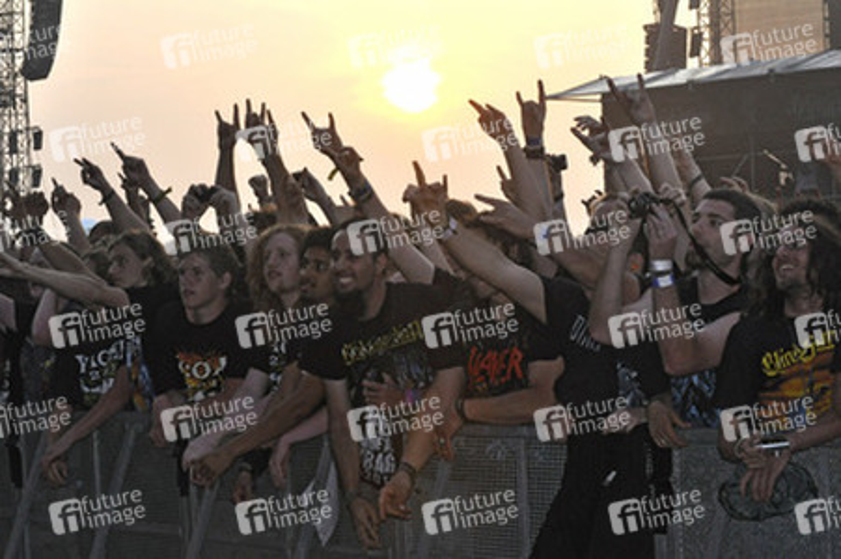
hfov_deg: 24.6
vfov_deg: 16.5
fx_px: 1926
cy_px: 280
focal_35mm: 82
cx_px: 420
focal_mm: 55
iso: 800
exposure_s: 1/200
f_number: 18
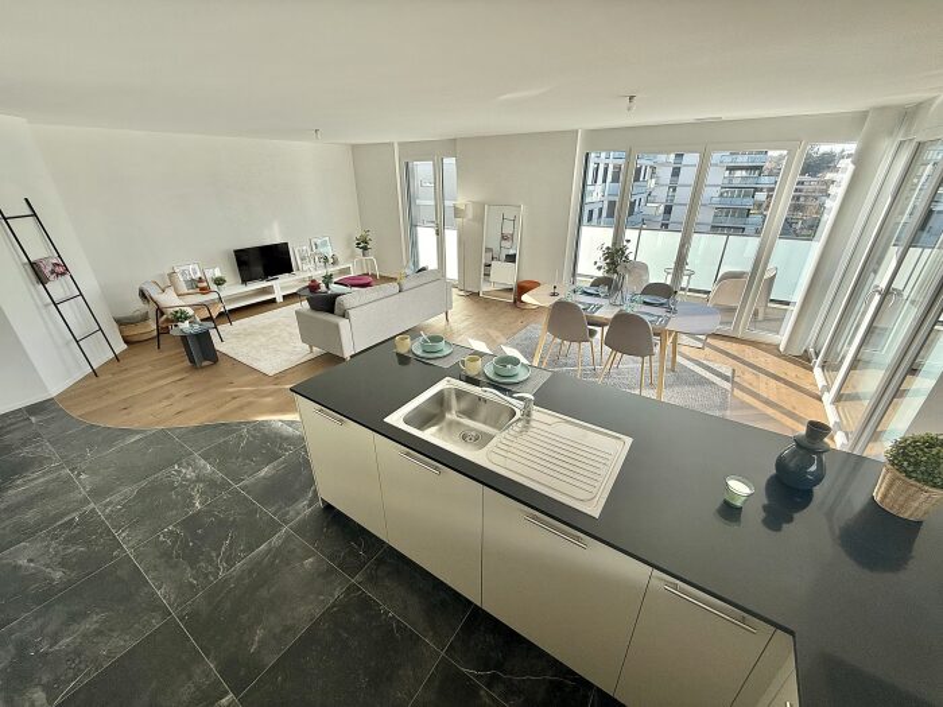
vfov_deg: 85.7
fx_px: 381
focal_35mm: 14
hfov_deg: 102.1
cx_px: 472
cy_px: 354
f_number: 2.2
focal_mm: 2.22
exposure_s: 1/174
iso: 64
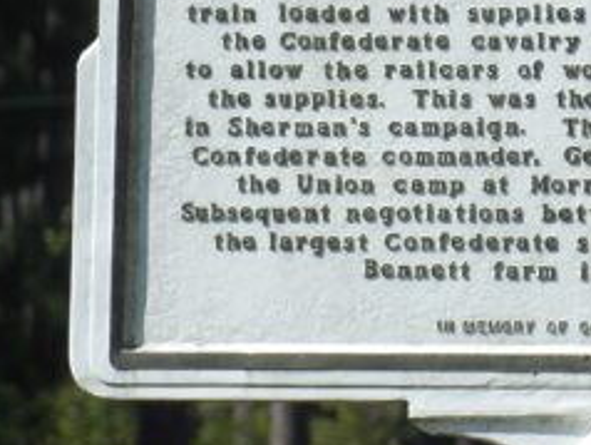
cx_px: 596
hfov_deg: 1.8
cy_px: -77
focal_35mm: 1108
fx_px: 18936
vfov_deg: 1.3
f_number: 4.2
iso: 100
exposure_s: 1/691
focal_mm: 78.9
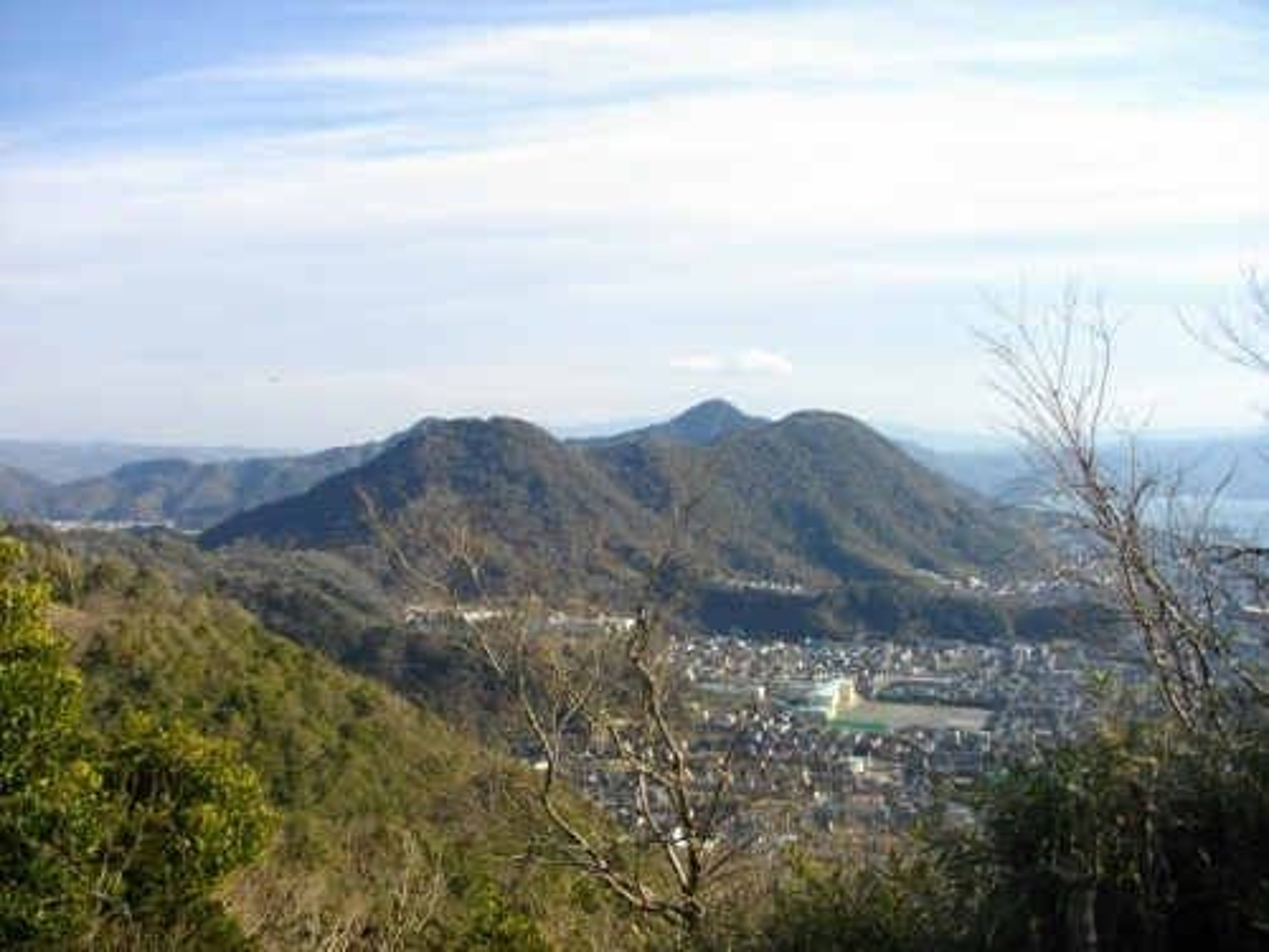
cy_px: 476
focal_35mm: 32
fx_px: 1173
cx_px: 634
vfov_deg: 44.2
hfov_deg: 56.8
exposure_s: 1/1000
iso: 100
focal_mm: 5.7
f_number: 2.9
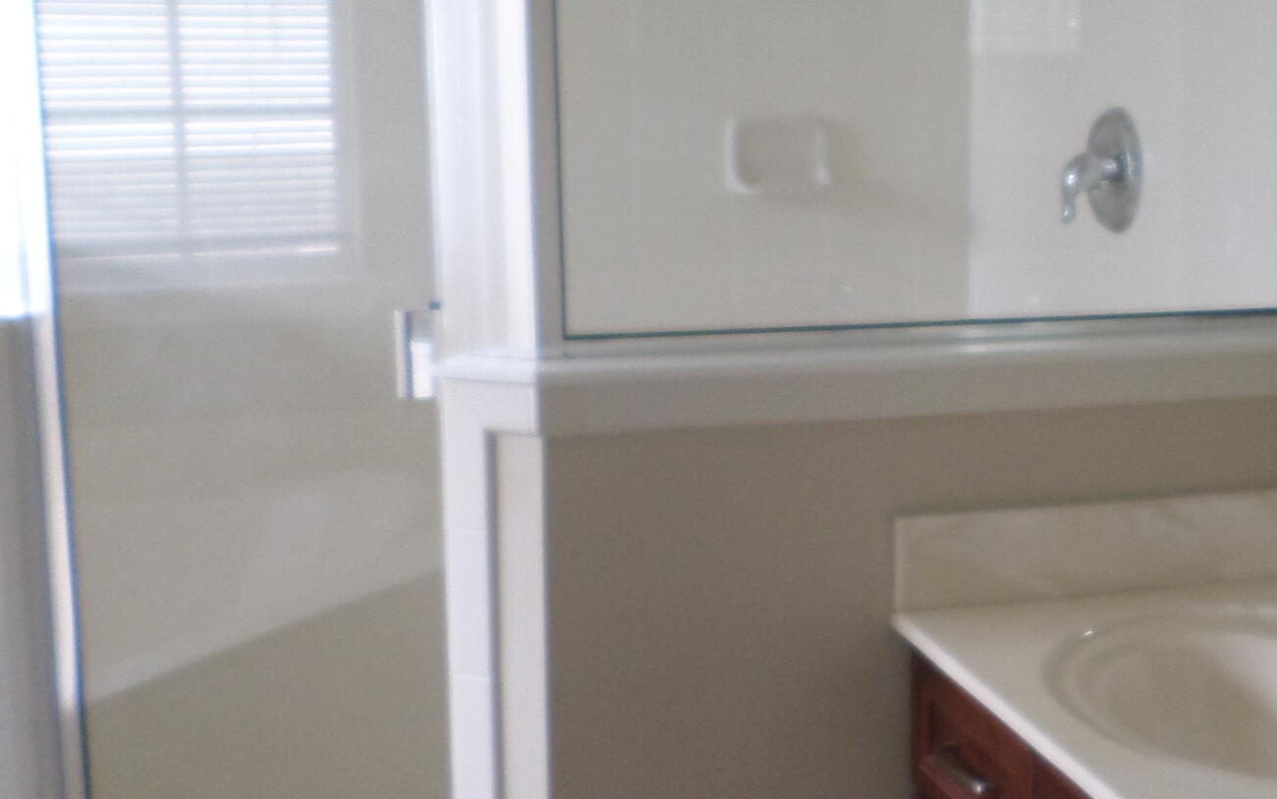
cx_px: 1094
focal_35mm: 61
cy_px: 413
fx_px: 2123
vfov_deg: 21.3
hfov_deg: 32.2
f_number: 2.5
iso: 100
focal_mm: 4.5
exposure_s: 1/30
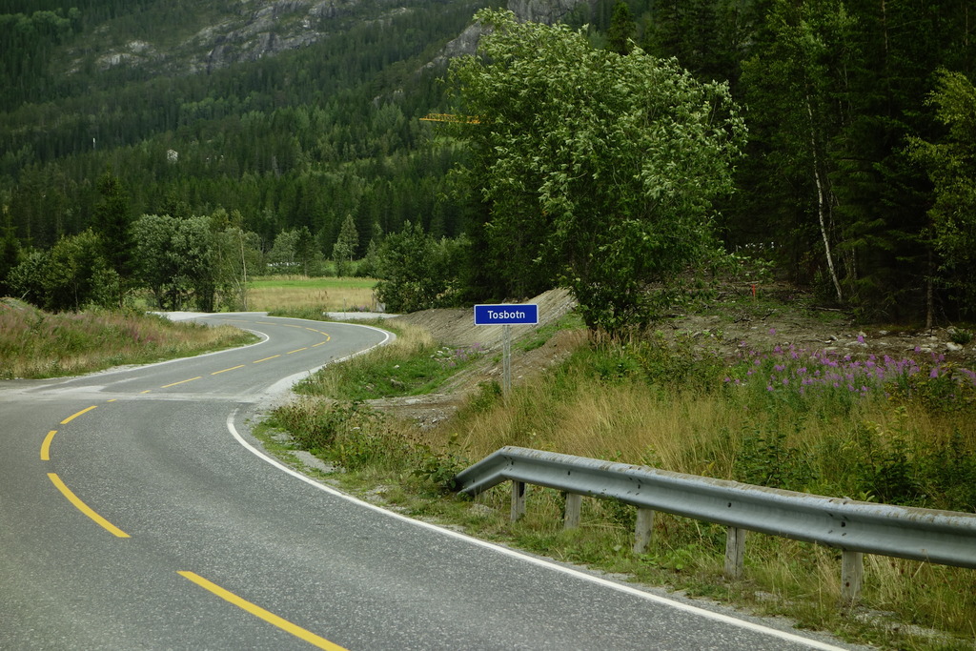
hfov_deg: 20.4
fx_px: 2711
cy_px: 326
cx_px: 488
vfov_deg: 13.7
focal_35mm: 100
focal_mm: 37.1
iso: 125
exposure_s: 1/100
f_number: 5
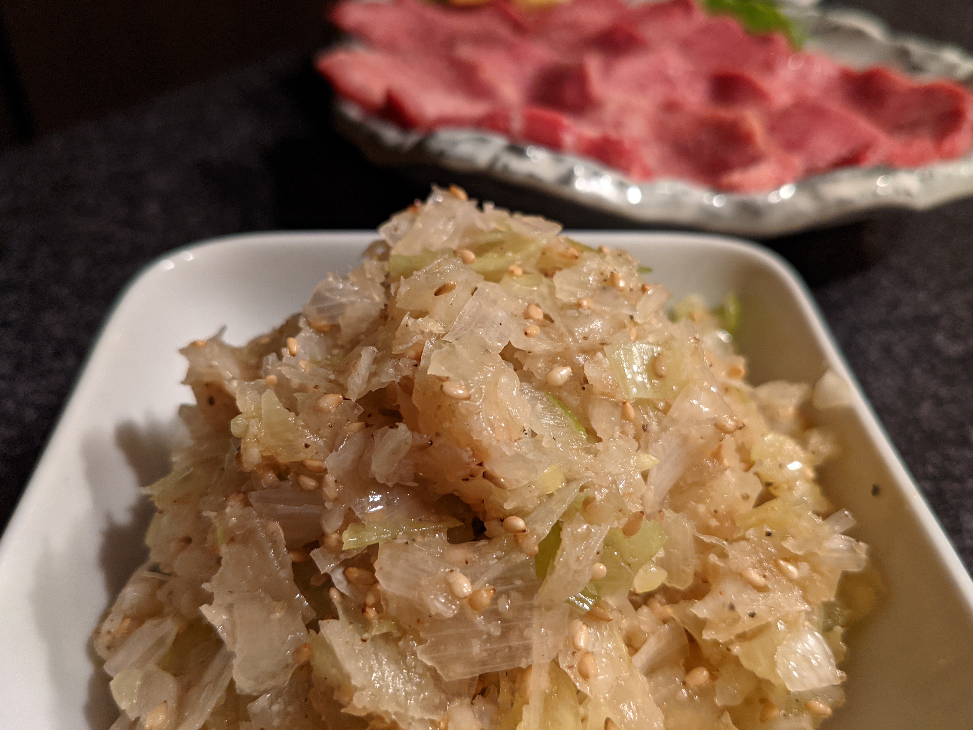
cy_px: 351
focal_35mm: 29
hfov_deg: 61.6
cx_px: 508
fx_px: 815
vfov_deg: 48.2
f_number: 1.73
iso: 343
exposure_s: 1/25
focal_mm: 4.38
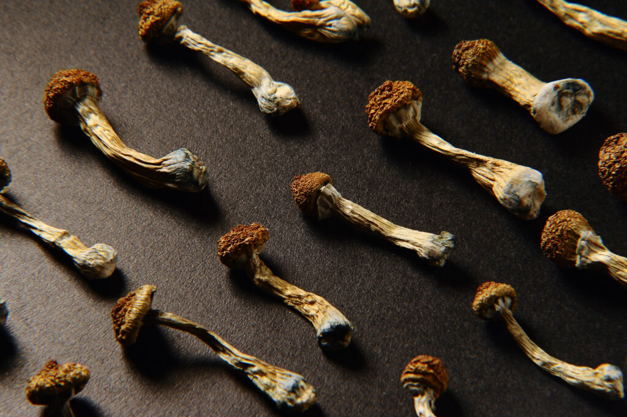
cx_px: 314
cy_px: 208
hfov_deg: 16.4
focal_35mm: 125
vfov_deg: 10.9
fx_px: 2175
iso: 400
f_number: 22
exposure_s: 1/160
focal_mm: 125
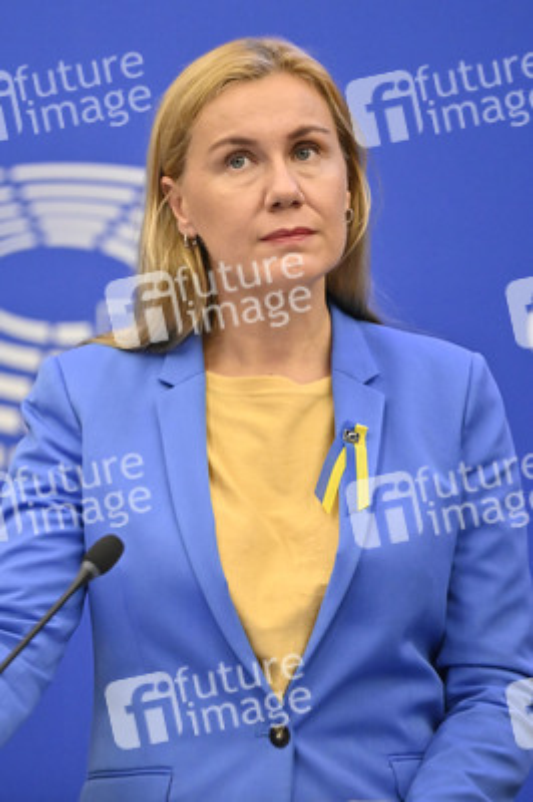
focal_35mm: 170
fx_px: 3782
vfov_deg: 12.1
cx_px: 266
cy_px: 401
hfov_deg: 8.1
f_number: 2.8
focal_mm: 170
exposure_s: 1/1000
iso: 5000
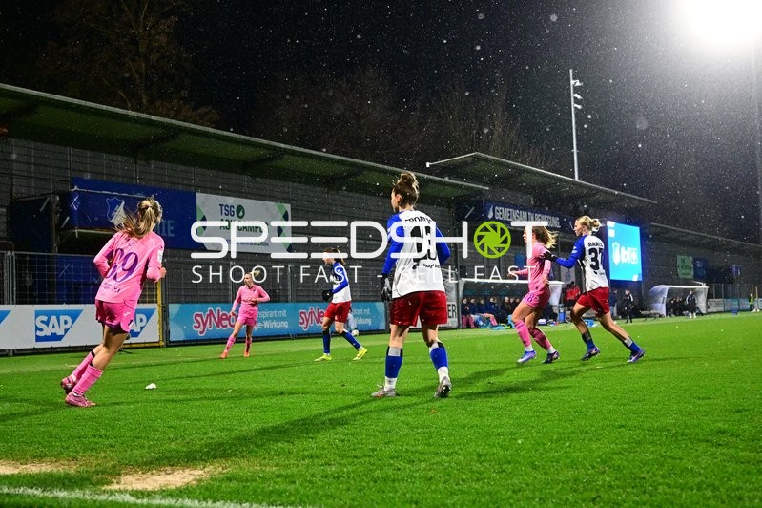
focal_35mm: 46
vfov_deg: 29.2
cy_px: 254
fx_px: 973
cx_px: 381
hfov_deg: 42.8
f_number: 2.8
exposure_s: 1/1250
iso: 3200
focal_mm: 31
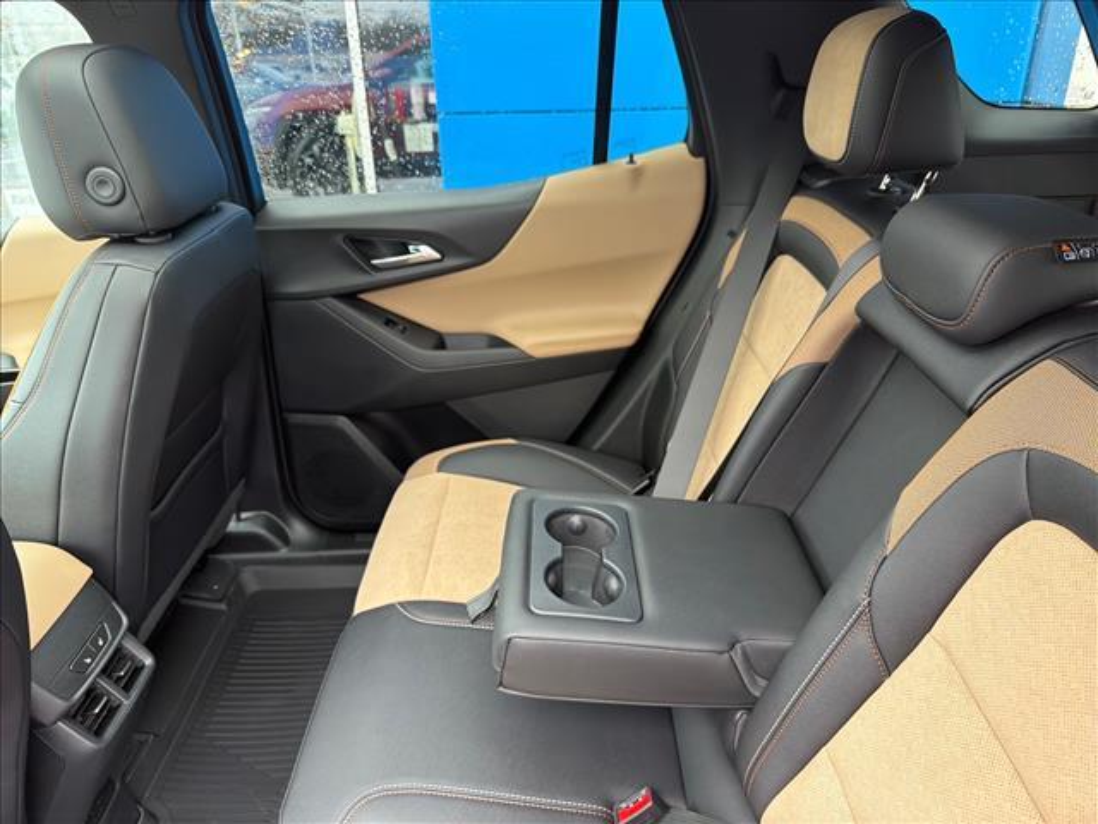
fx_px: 761
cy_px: 412
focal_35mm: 24
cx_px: 549
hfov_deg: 71.6
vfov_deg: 56.8
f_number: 1.78
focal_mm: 6.76
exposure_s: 1/112
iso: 200
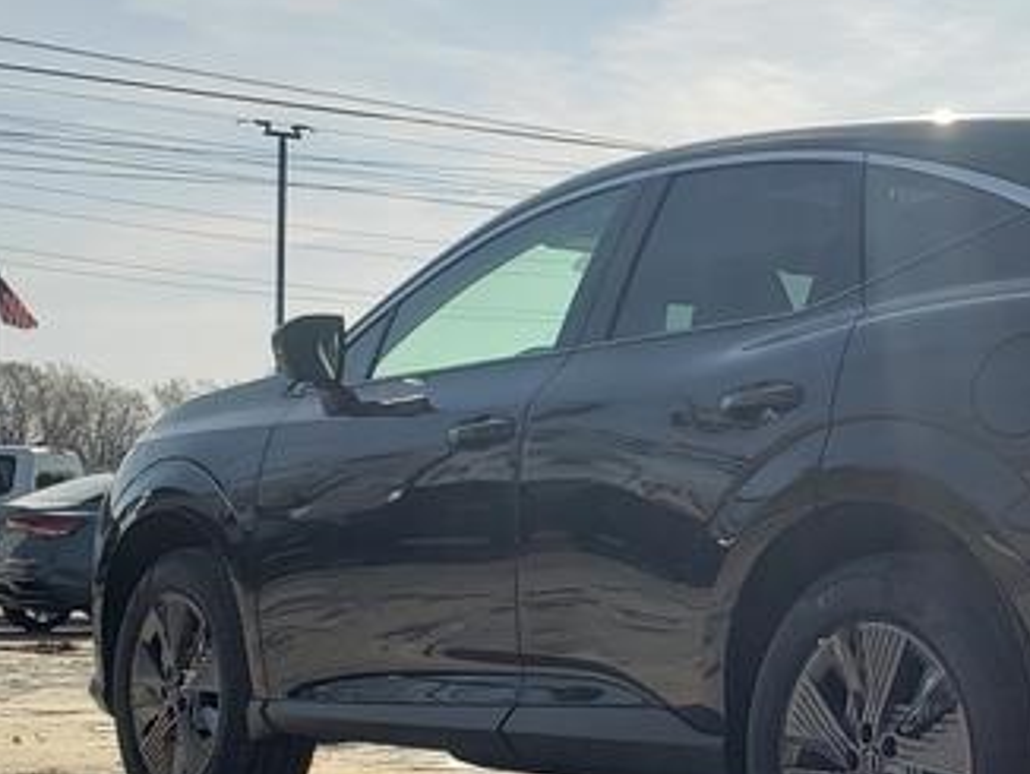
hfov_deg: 35.1
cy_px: 505
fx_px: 1519
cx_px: 945
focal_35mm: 51
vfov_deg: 28.4
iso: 50
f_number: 2.4
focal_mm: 4.3
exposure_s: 1/1291
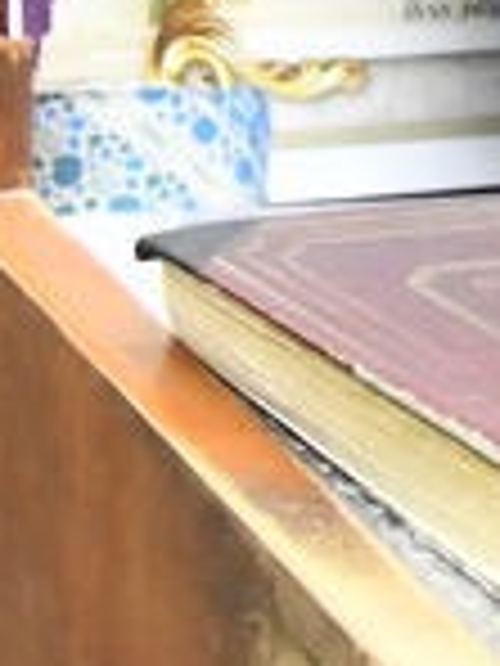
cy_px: -884
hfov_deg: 3.1
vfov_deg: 4.4
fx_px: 8416
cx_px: 2811
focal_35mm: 437
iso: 2500
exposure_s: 1/125
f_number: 5.6
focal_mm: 48
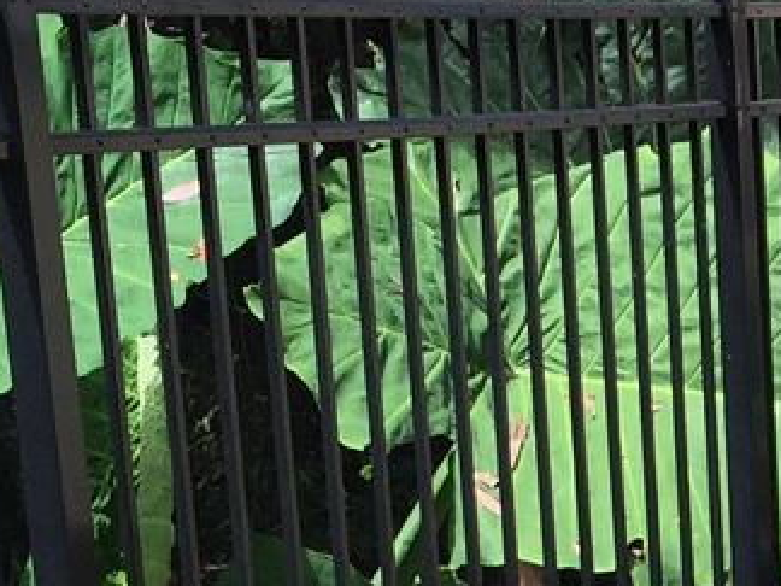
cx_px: 1135
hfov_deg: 12.9
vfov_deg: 9.8
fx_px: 3294
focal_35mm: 146
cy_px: 962
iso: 32
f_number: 2.2
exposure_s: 1/628
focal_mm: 4.15
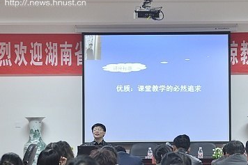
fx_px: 784
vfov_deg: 12.0
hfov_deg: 17.9
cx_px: 164
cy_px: 103
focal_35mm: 114
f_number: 2.8
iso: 640
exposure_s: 1/80
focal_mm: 45
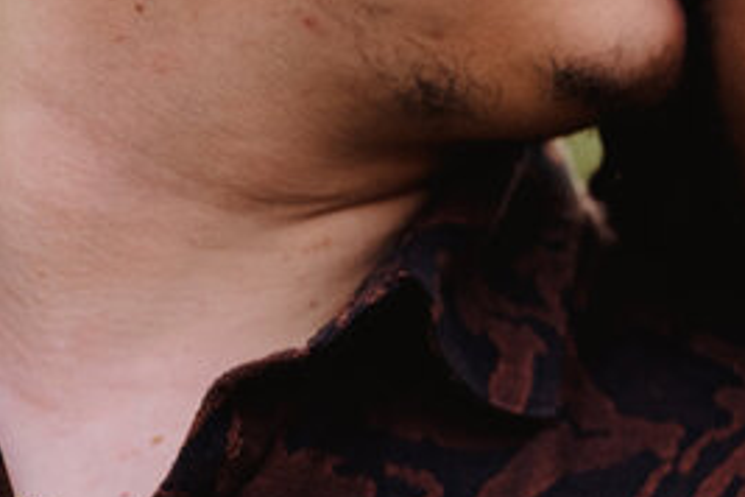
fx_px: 4925
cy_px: 690
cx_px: 1158
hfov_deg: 8.4
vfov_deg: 5.7
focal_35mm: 238
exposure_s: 1/320
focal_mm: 53
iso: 250
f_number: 2.8
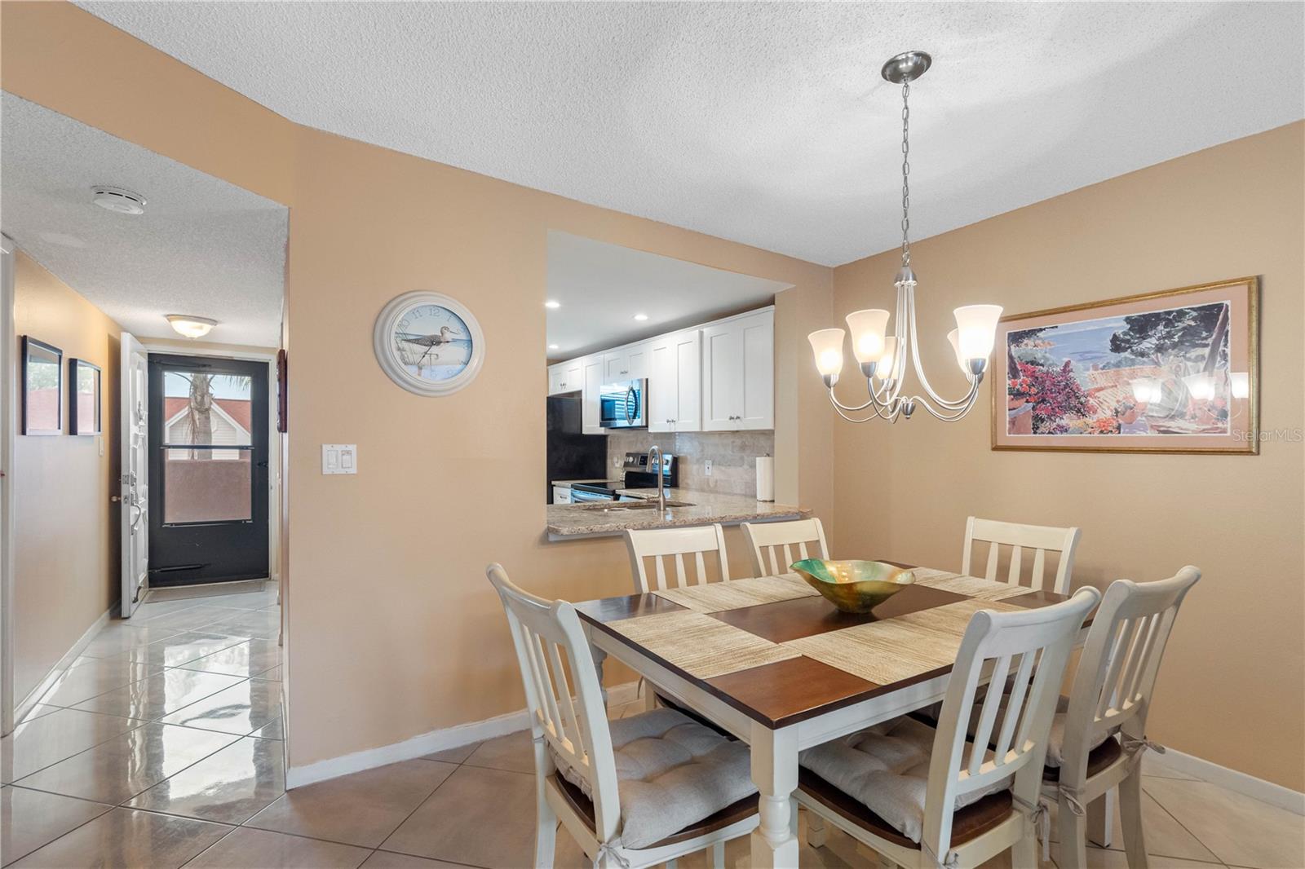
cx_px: 652
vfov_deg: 73.7
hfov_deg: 96.7
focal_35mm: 16
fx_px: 580
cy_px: 434
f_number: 11
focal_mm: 16
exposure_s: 1/100
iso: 1600
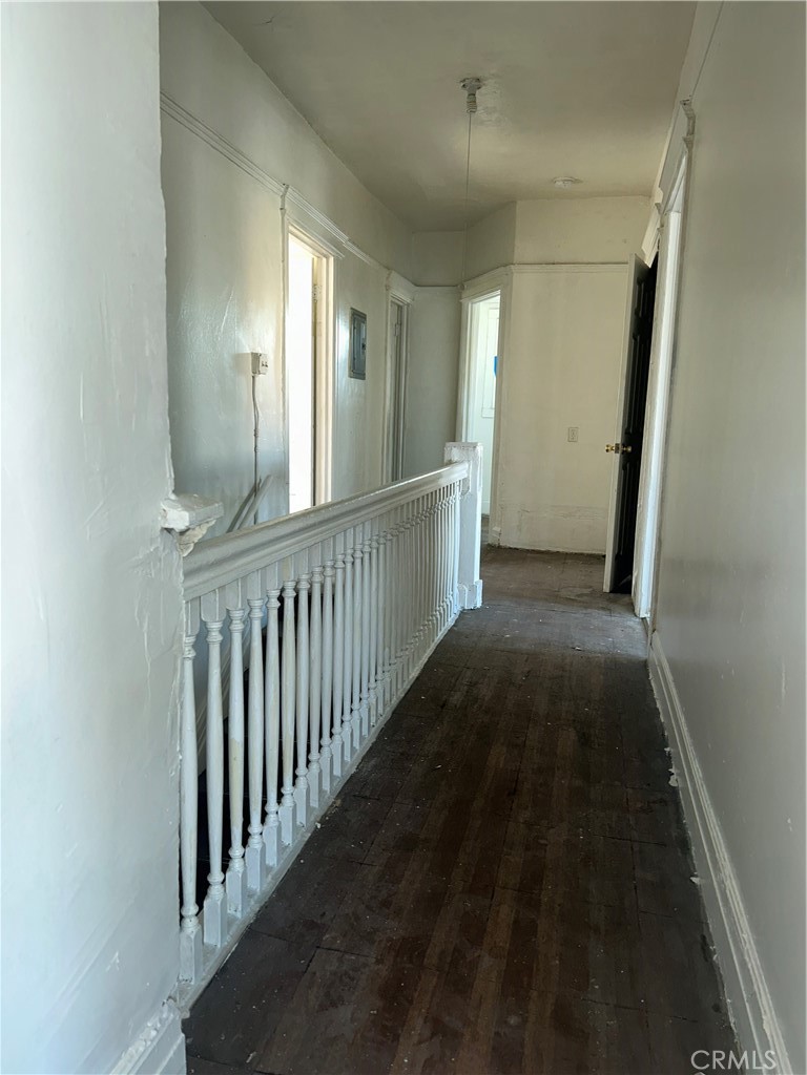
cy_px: 538
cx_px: 404
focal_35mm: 26
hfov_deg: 53.1
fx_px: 808
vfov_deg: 67.3
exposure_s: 1/39
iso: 64
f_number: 1.5
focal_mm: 5.7
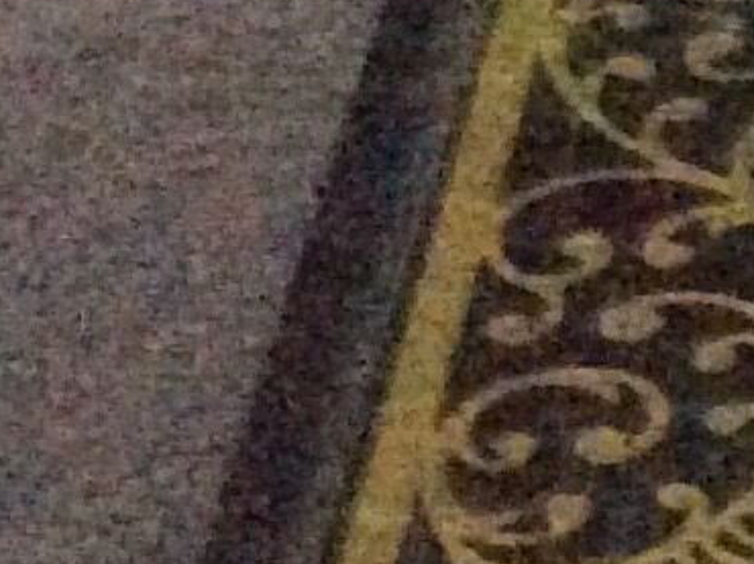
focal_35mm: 224
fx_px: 4876
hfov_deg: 7.4
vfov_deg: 6.6
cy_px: 426
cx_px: 2570
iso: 640
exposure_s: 1/17
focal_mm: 3.3
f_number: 2.4
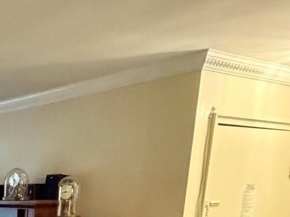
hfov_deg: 25.2
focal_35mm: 60
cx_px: -134
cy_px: 299
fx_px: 502
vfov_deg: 21.5
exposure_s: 1/60
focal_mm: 2.22
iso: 1000
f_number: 2.2
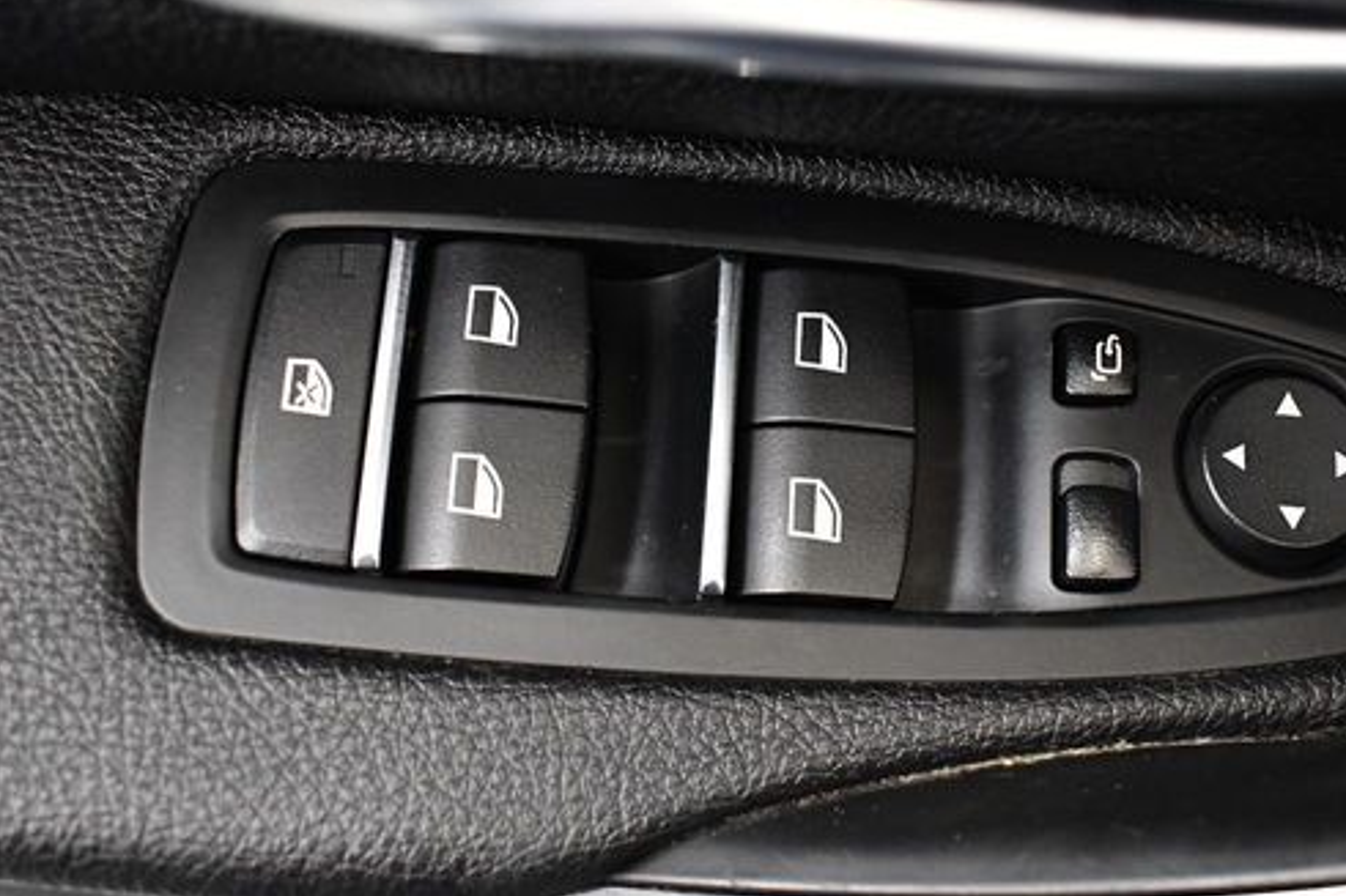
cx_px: 803
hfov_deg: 41.7
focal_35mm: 47
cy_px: 481
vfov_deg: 28.6
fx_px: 1757
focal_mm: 18
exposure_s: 1/60
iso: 3200
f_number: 3.5
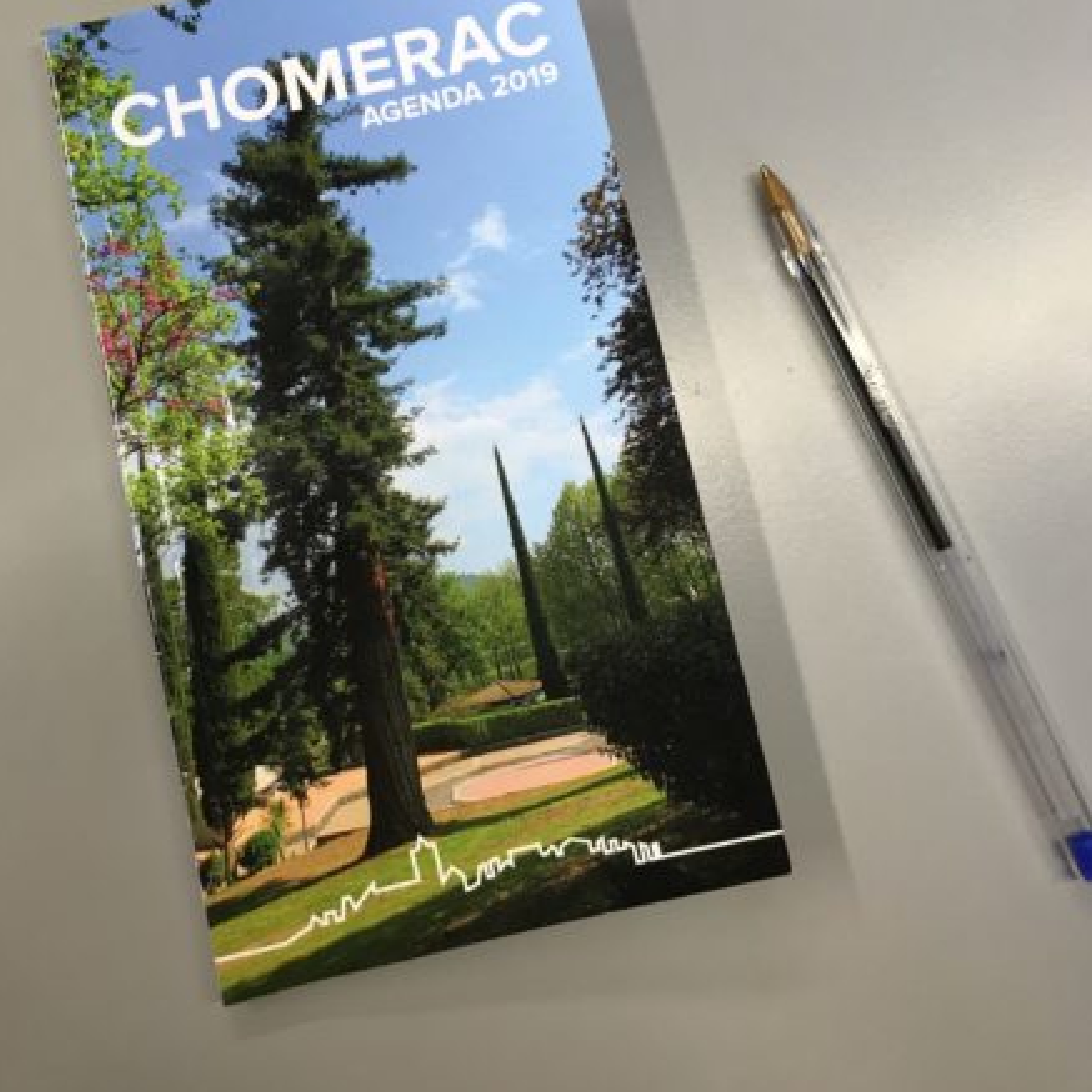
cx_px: 550
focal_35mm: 34
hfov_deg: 48.5
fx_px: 1213
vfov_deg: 47.5
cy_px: 350
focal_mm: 3.99
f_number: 1.8
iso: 25
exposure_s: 1/33
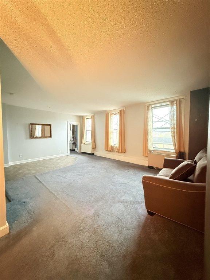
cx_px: 105
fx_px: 113
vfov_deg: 102.1
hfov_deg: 85.7
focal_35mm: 14
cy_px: 140
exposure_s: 1/40
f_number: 2.2
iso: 1250
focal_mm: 2.22
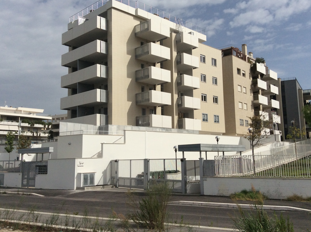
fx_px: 341
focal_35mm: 38
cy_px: 103
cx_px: 157
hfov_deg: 49.0
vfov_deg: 37.6
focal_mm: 3.3
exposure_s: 1/4098
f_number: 2.4
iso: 32
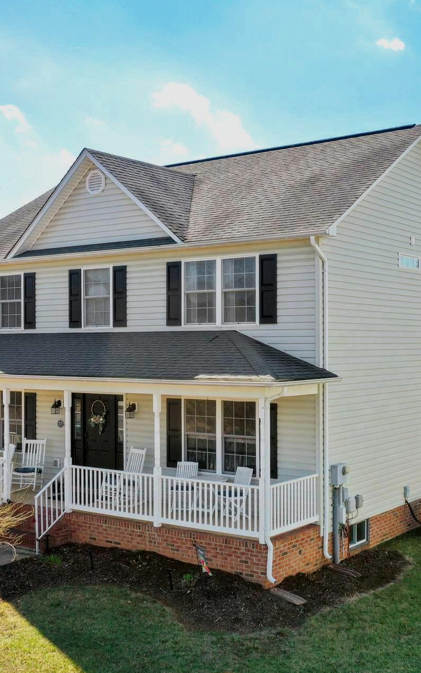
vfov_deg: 43.5
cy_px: 327
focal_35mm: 46
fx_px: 844
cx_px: 203
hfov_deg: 28.0
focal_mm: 10.26
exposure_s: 1/320
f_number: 5.6
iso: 100
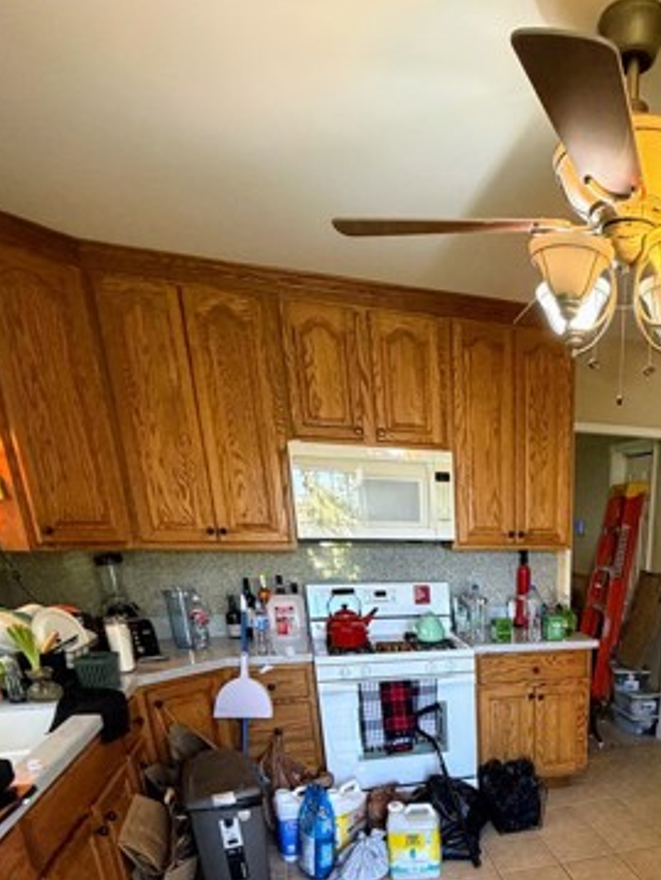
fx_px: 636
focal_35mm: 25
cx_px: 553
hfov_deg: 50.7
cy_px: 762
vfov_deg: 60.7
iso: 400
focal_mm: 2.22
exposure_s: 1/60
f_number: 2.2
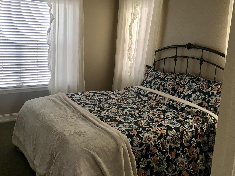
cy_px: 75
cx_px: 104
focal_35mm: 34
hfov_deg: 53.8
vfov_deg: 41.7
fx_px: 231
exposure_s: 1/30
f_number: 2.2
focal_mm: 4.15
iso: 25
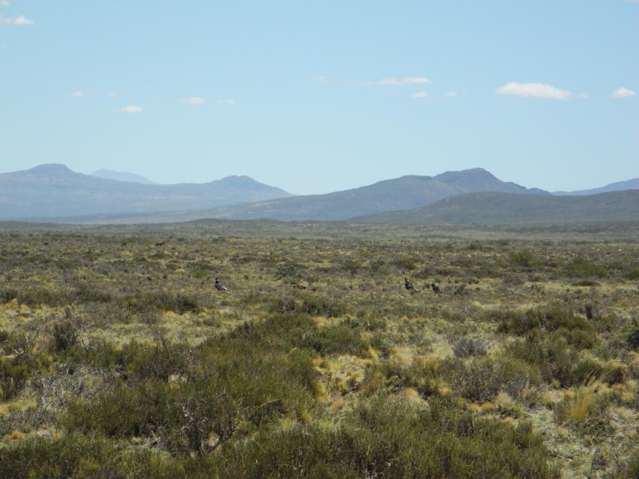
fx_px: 3692
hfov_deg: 9.9
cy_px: 240
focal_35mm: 200
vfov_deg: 7.4
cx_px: 320
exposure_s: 1/2000
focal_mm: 42.6
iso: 400
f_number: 5.6
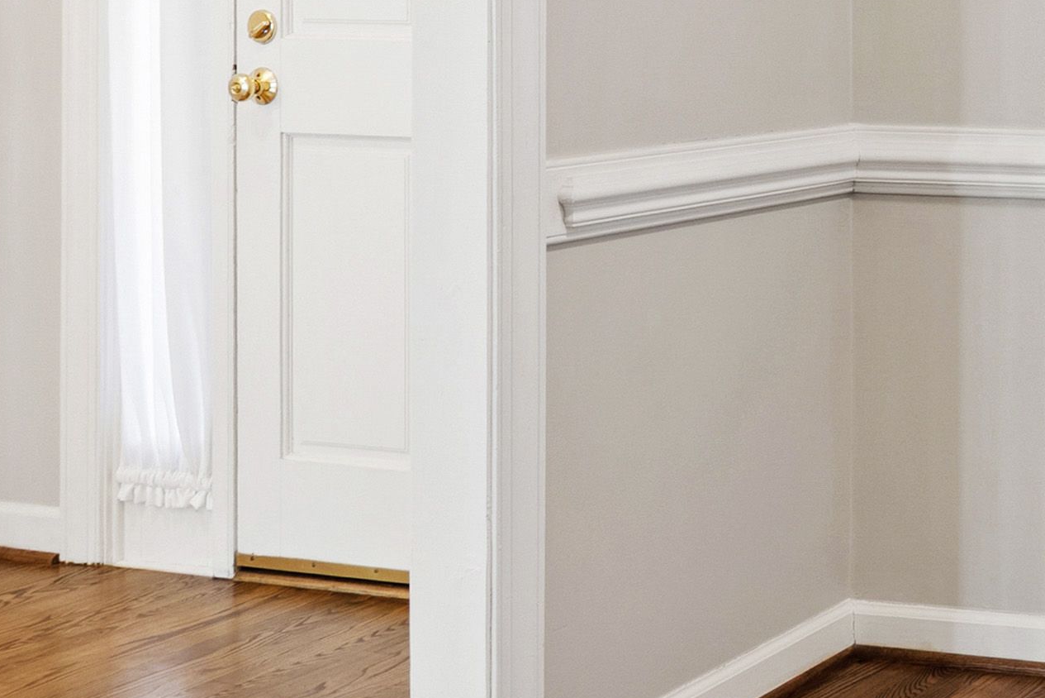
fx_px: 1916
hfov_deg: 25.1
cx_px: 1461
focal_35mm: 66
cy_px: -59
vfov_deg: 19.8
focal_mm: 10
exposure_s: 2
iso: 100
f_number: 8
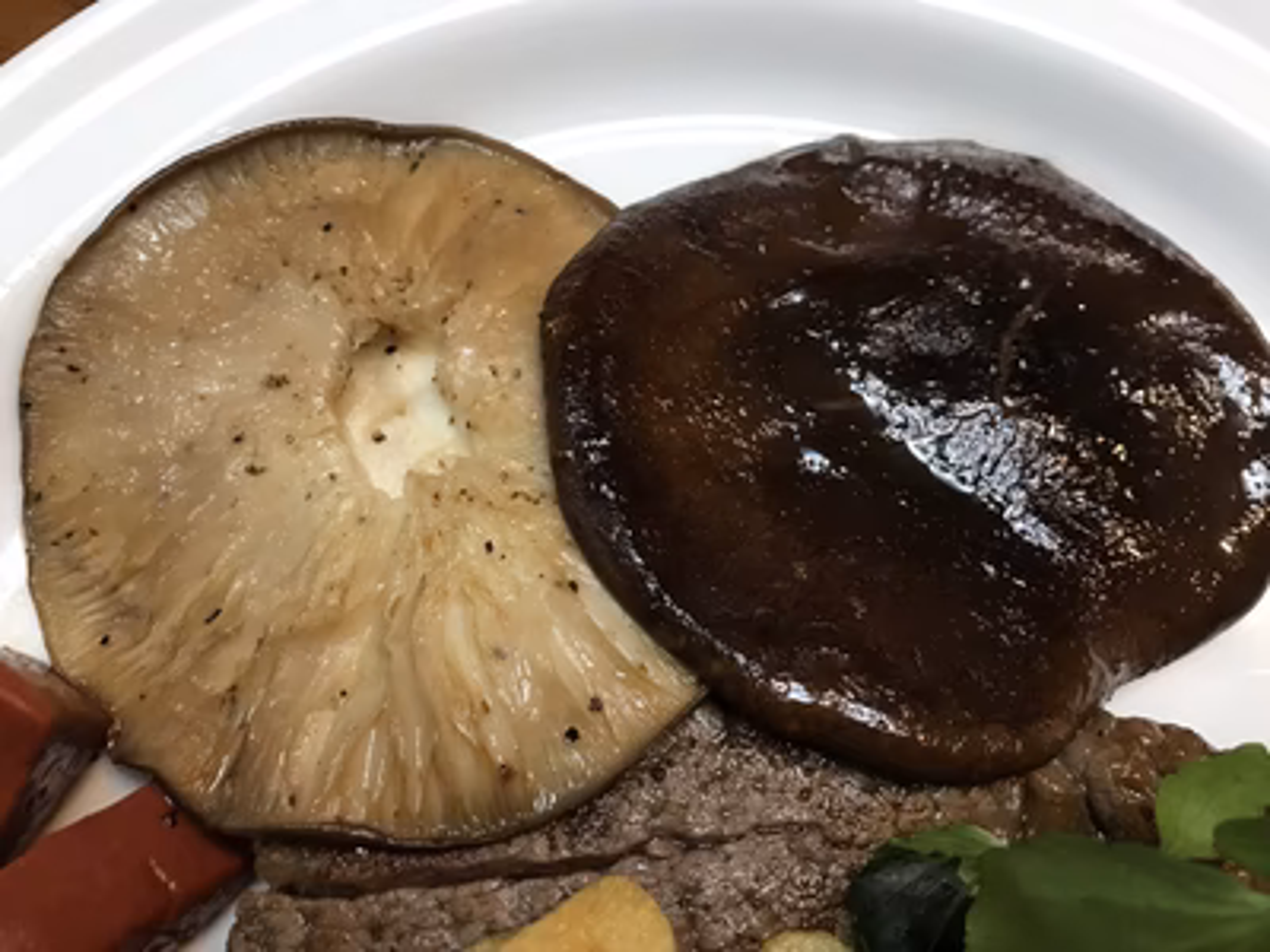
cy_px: 476
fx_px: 1027
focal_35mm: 28
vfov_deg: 49.7
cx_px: 635
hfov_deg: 63.4
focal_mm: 3.99
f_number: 1.8
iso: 40
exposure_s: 1/17
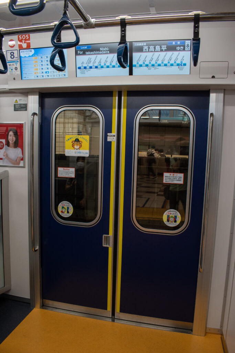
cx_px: 118
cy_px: 176
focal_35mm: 27
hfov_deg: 47.9
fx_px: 264
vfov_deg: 67.4
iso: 500
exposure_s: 1/80
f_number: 5.6
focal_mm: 18
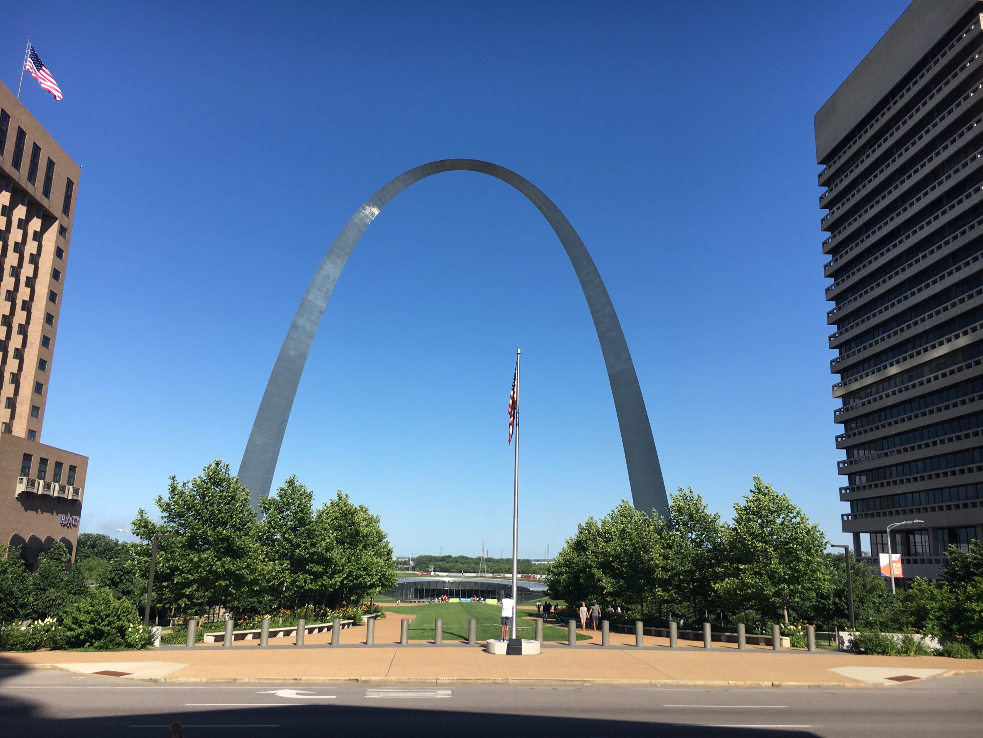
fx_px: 824
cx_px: 492
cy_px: 369
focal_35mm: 29
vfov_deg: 48.2
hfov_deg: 61.7
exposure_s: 1/1789
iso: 25
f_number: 2.2
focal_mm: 4.15
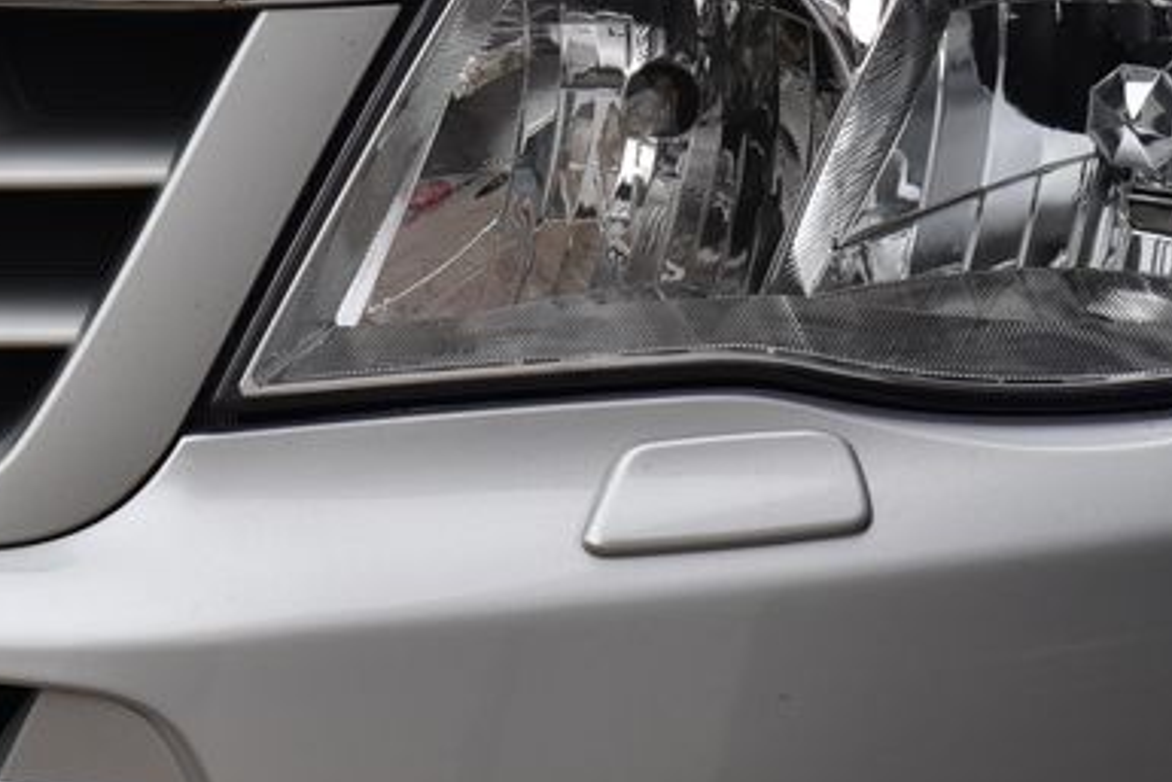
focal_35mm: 319
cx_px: 779
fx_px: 10389
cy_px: 6
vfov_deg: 4.3
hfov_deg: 6.5
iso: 500
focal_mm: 120
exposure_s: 1/320
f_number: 9
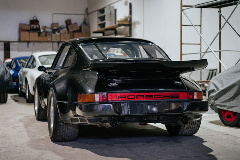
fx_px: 467
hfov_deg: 28.8
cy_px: 80
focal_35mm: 70
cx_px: 120
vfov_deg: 19.5
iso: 1600
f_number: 2.8
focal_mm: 70
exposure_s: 1/60
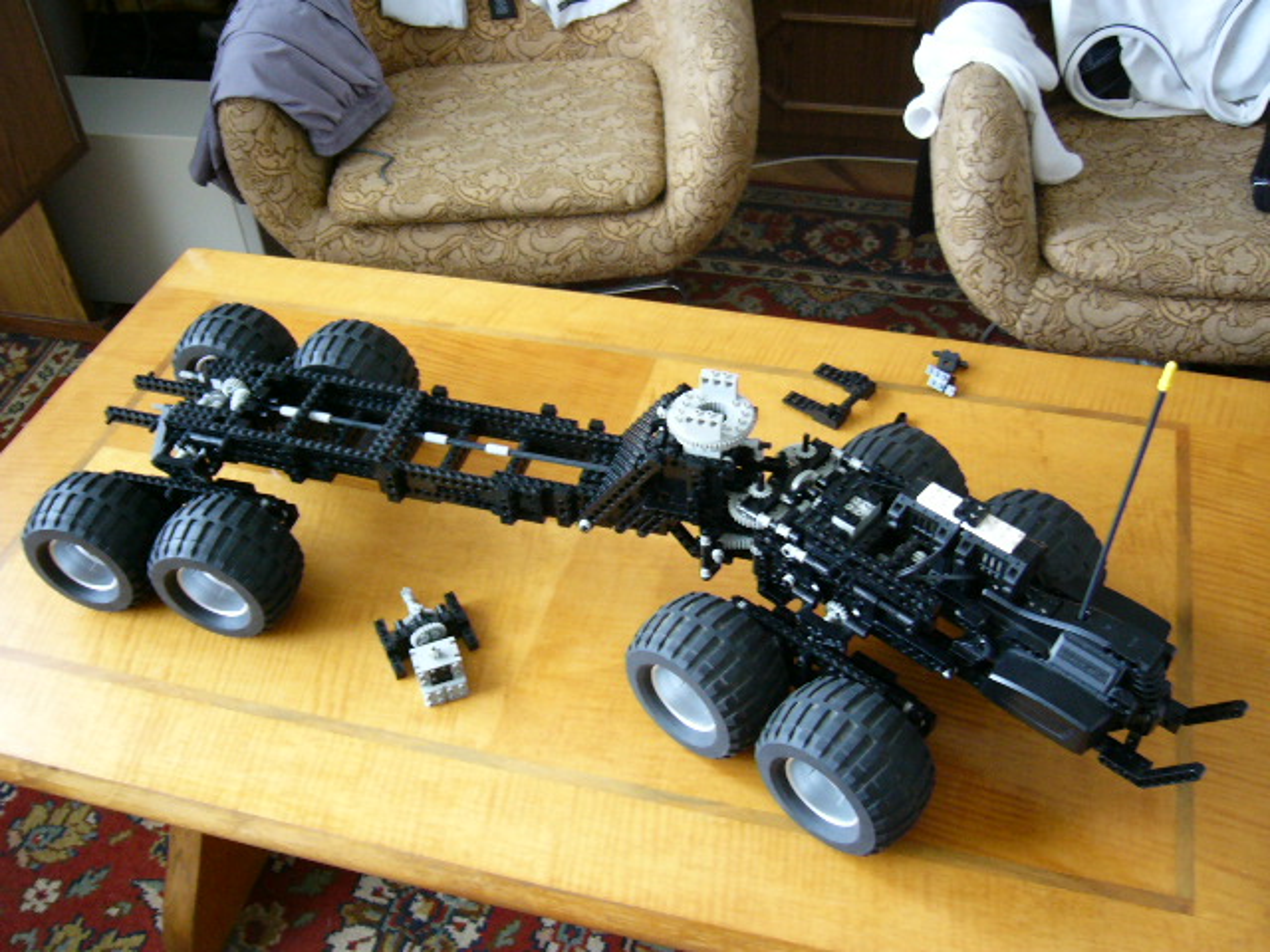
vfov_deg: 40.7
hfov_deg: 52.6
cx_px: 635
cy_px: 476
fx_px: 1284
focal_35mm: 35
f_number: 2.8
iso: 200
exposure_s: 1/10
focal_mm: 5.8
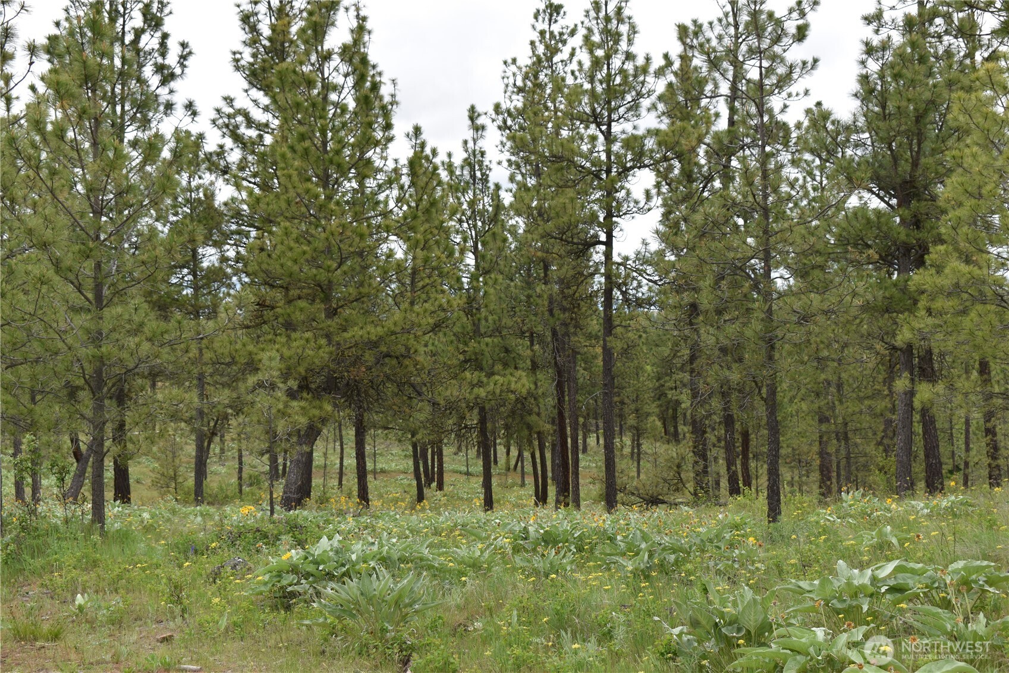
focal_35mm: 54
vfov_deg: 25.1
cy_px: 336
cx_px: 504
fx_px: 1513
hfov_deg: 36.9
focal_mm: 36
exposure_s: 1/250
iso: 200
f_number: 8
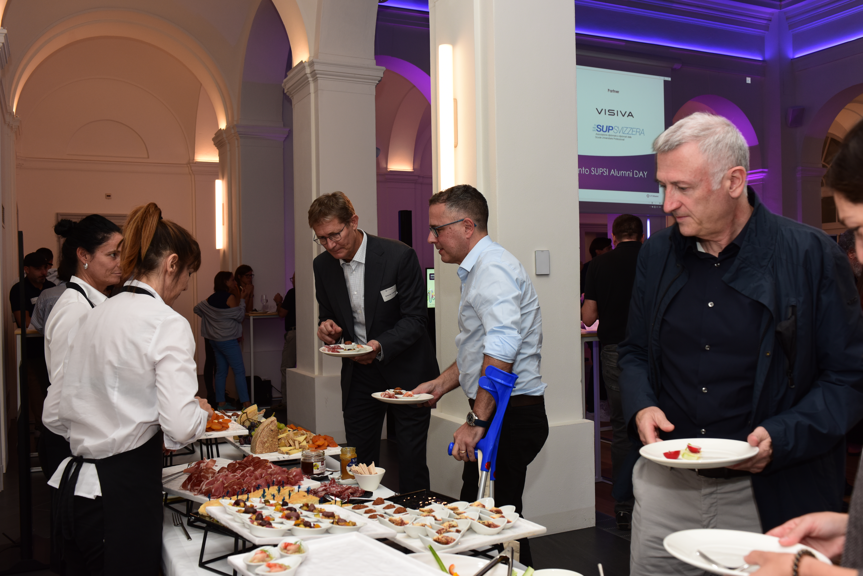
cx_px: 432
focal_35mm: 56
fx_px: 1343
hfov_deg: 35.6
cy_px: 288
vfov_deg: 24.2
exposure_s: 1/60
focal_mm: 56
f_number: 6.3
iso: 500
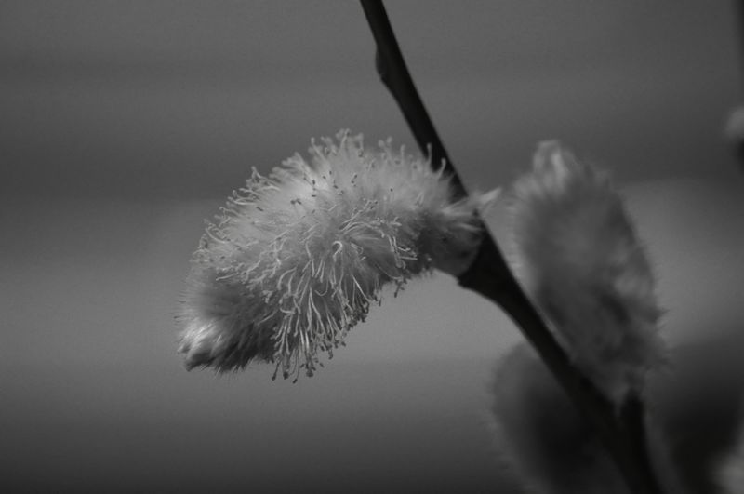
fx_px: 9287
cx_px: 372
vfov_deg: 3.0
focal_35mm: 450
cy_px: 247
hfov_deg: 4.6
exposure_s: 1/4
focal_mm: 300
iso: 800
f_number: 5.6
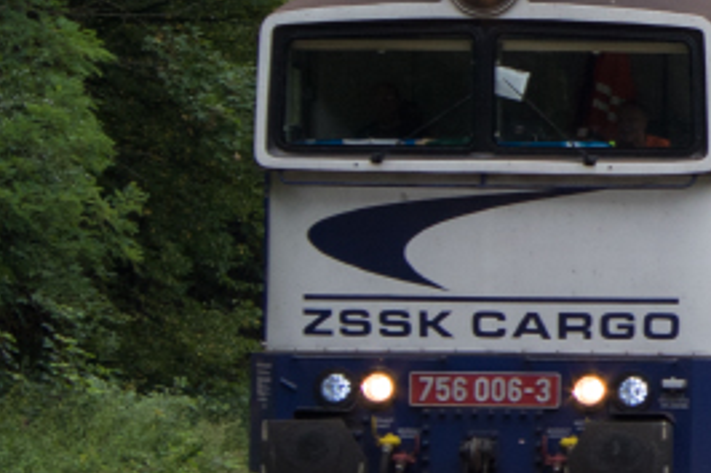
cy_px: -61
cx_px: 1267
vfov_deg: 3.0
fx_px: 9099
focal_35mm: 461
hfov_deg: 4.4
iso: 400
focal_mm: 67.5
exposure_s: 1/320
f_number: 8
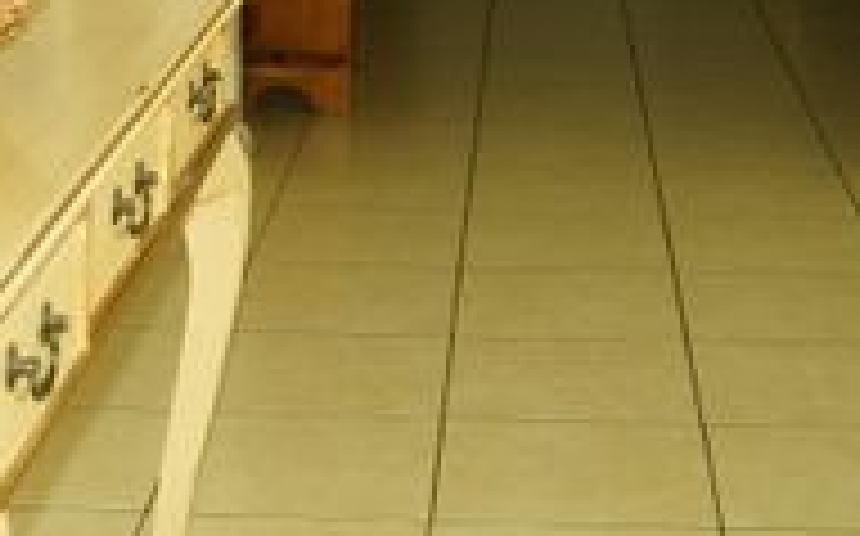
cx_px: 315
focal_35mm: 98
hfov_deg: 21.2
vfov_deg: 13.0
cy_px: -115
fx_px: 2295
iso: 250
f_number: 4.5
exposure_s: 1/60
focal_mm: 26
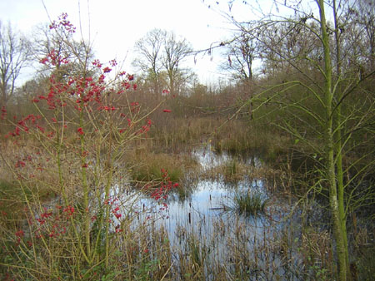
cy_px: 140
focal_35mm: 36
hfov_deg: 51.3
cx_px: 188
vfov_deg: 39.7
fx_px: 390
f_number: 2.6
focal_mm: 4.7
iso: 100
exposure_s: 1/170
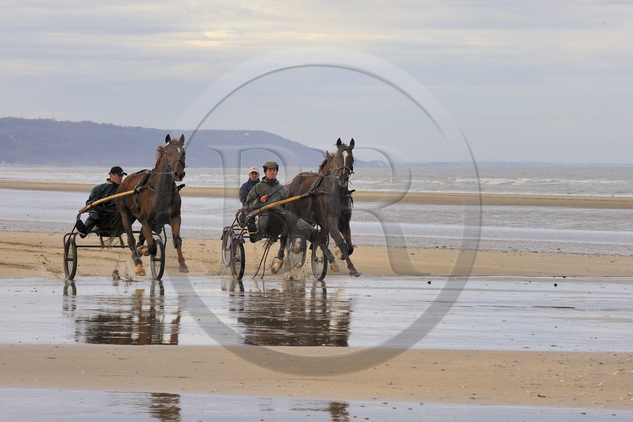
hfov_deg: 13.7
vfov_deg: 9.1
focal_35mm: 150
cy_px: 211
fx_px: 2637
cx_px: 316
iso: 400
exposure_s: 1/200
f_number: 10
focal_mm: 150
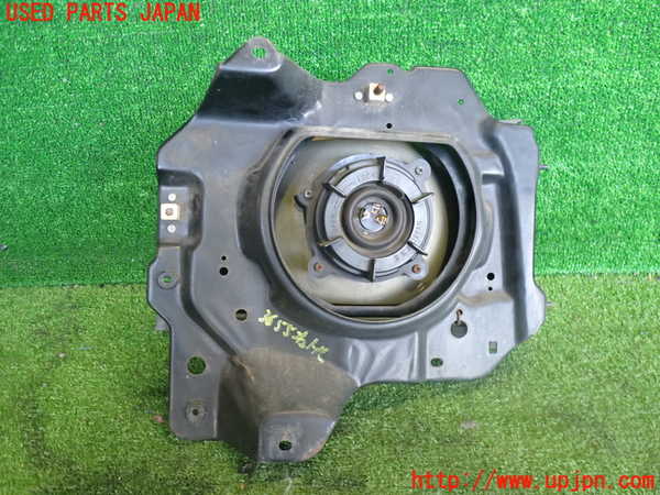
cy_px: 248
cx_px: 330
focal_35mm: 30
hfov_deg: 60.0
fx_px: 572
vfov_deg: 46.8
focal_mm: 5.4
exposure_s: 1/30
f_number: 2.3
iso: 200
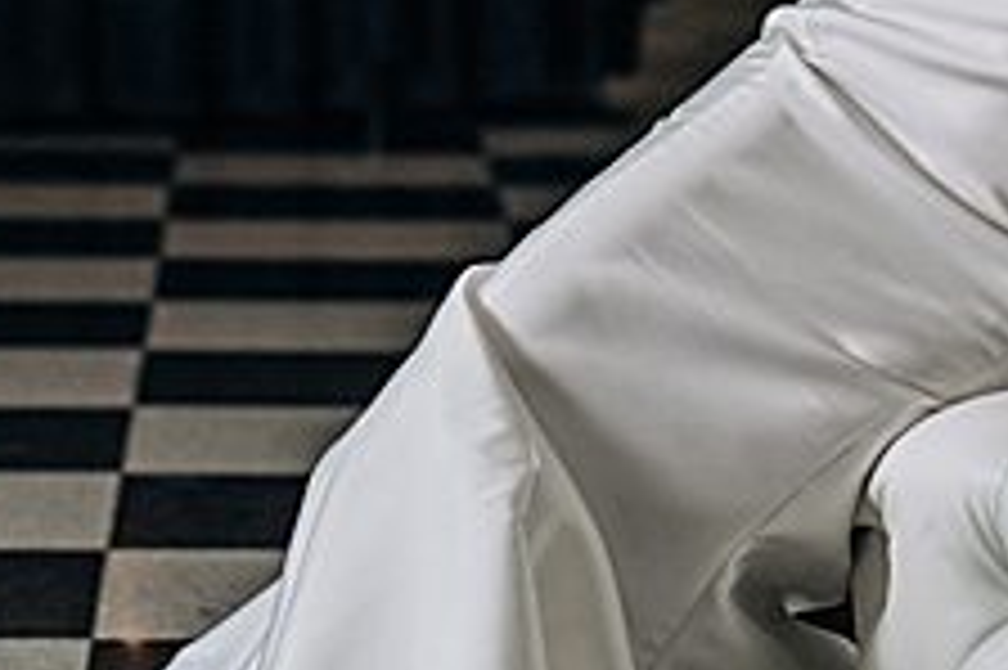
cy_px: -218
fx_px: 5876
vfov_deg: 6.5
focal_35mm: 210
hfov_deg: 9.8
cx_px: 324
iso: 800
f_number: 2
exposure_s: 1/250
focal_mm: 50
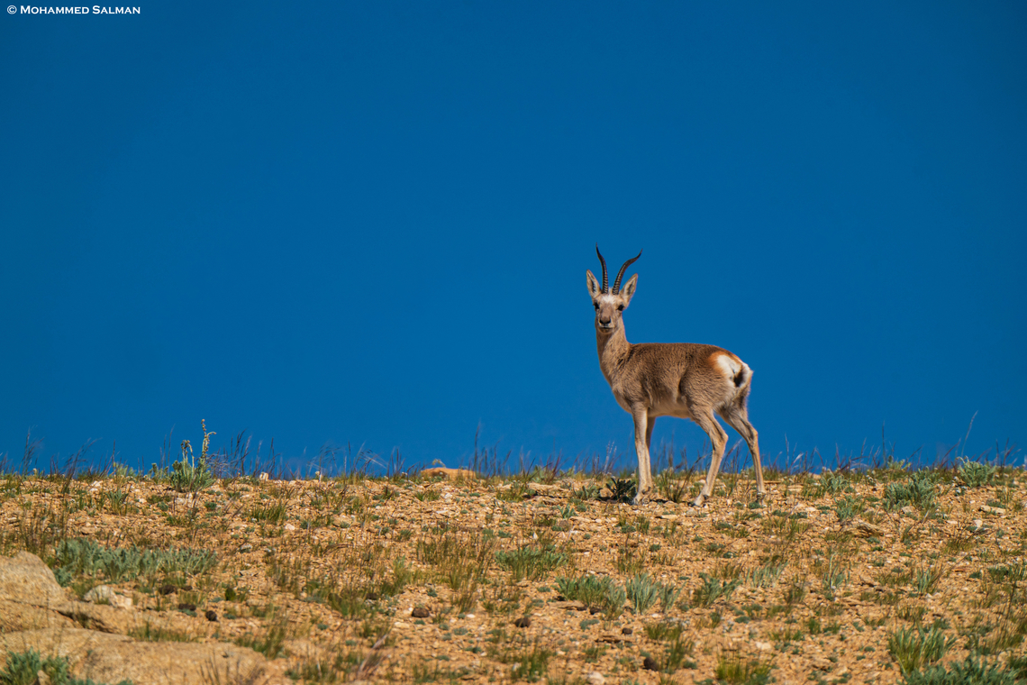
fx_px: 34231
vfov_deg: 1.1
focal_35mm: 1200
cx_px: 514
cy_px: 342
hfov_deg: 1.7
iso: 200
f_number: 8
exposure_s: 1/1250
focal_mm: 1200
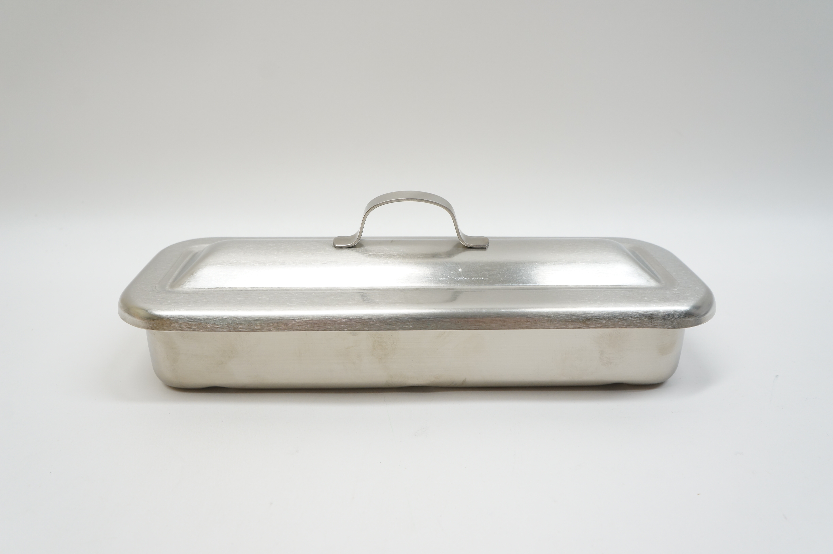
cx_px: 416
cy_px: 277
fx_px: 693
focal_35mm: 30
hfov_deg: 62.0
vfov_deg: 43.5
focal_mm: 20
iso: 400
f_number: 7.1
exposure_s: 1/50
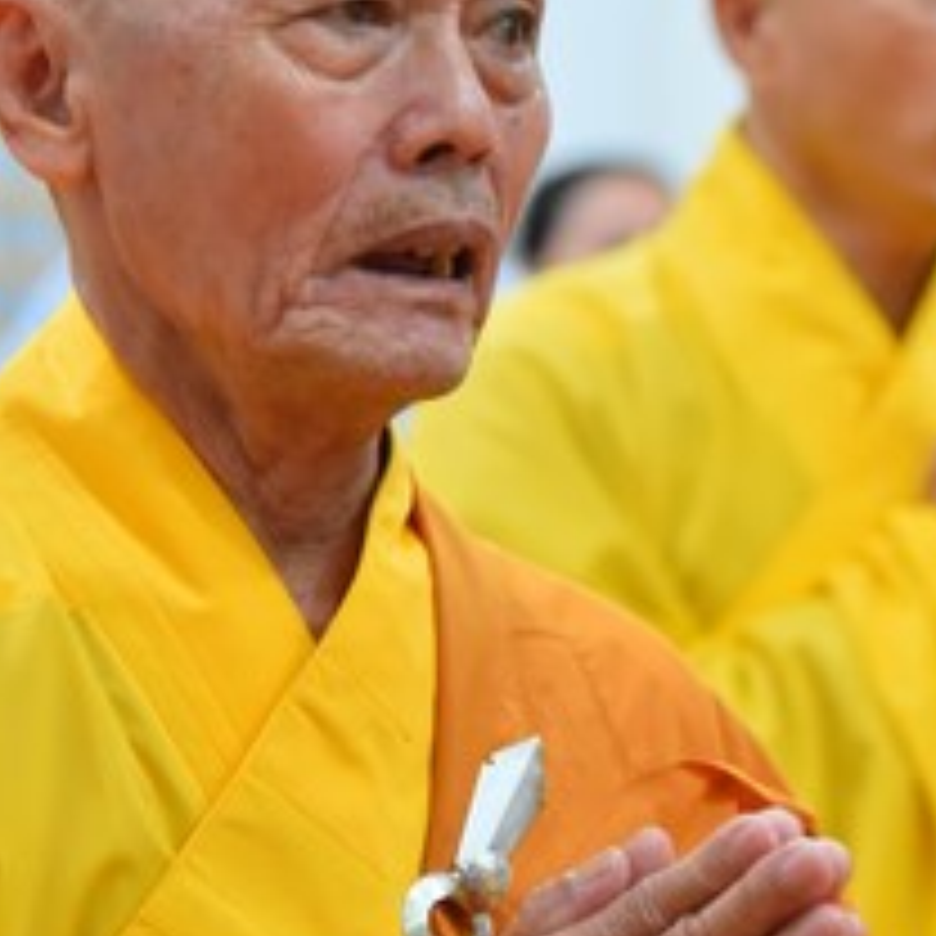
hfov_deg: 7.1
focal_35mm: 245
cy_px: 585
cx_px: 468
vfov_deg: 7.1
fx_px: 7495
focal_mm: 92
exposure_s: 1/160
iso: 1600
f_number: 4.5
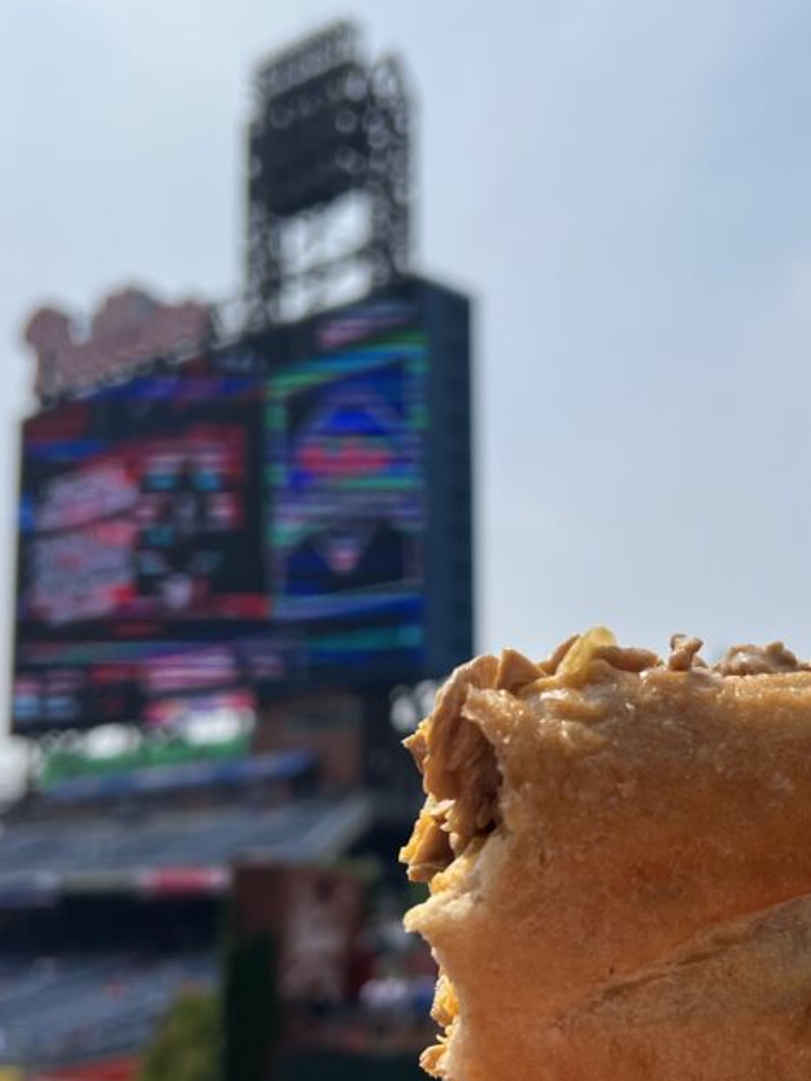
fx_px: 1562
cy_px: 660
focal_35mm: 50
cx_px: 612
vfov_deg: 38.0
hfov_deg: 28.7
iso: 50
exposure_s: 1/10309
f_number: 1.5
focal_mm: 5.7
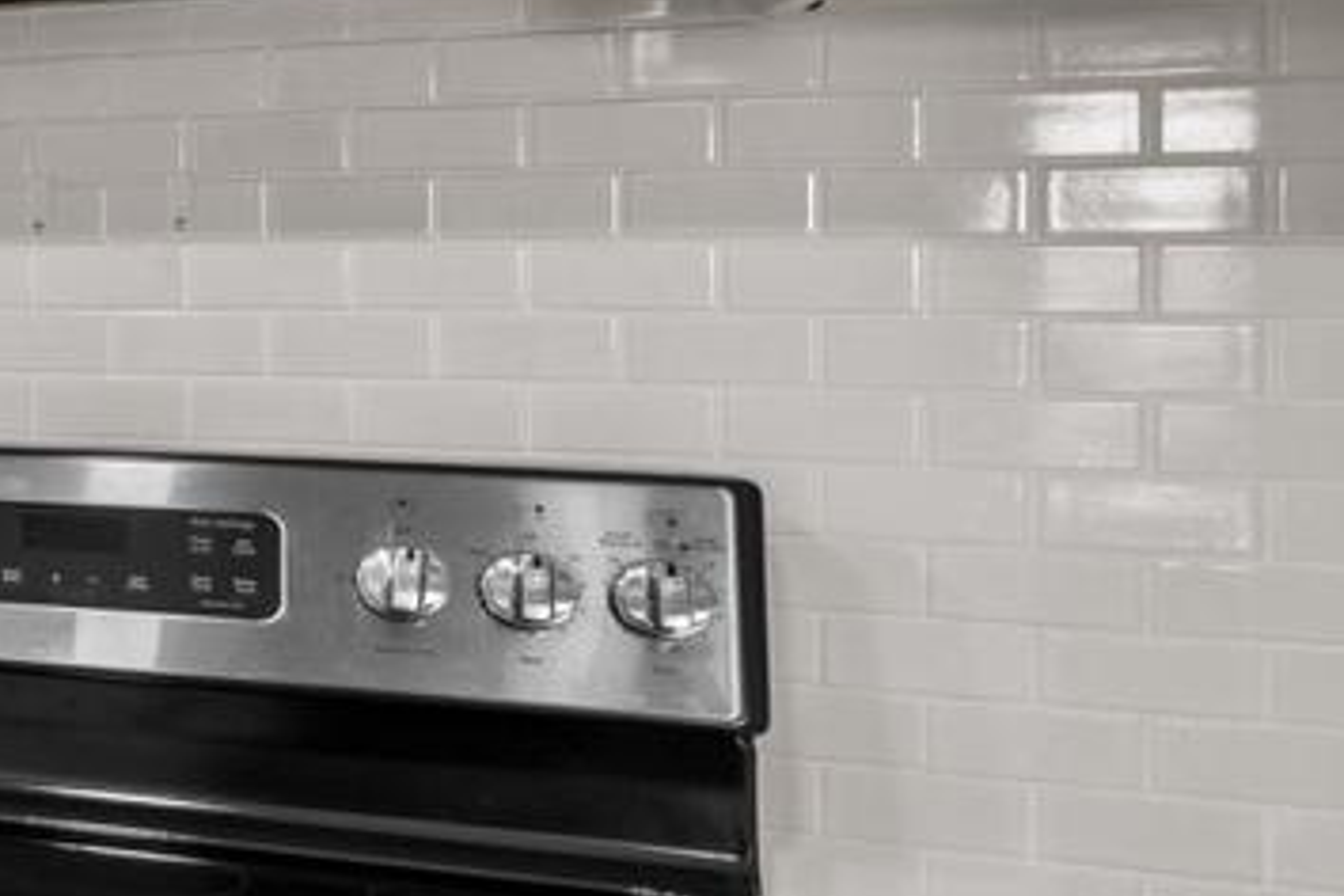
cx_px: -1352
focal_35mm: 57
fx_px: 2128
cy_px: 319
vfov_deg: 23.7
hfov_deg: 19.3
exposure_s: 1/20
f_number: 8
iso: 200
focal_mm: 14
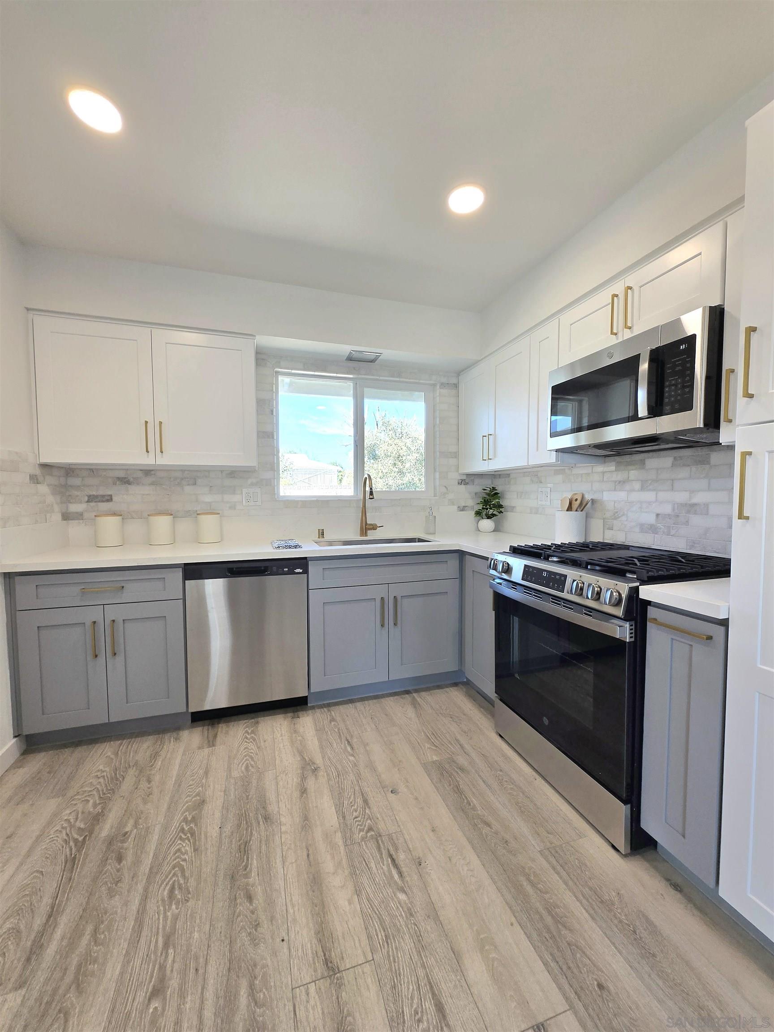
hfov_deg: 89.9
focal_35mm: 13
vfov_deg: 106.2
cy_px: 516
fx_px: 388
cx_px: 387
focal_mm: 1.7
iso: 40
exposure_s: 1/60.2
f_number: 2.2
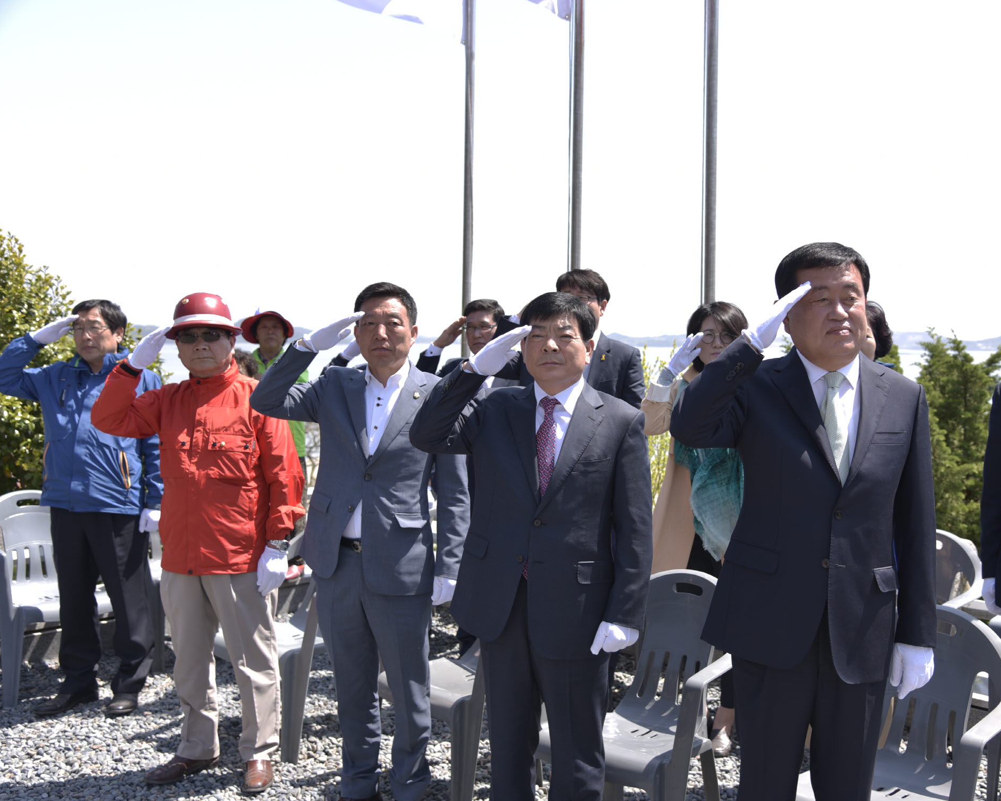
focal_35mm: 39
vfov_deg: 38.2
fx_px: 1156
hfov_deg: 46.7
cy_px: 403
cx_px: 573
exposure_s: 1/125
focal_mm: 34
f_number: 4.5
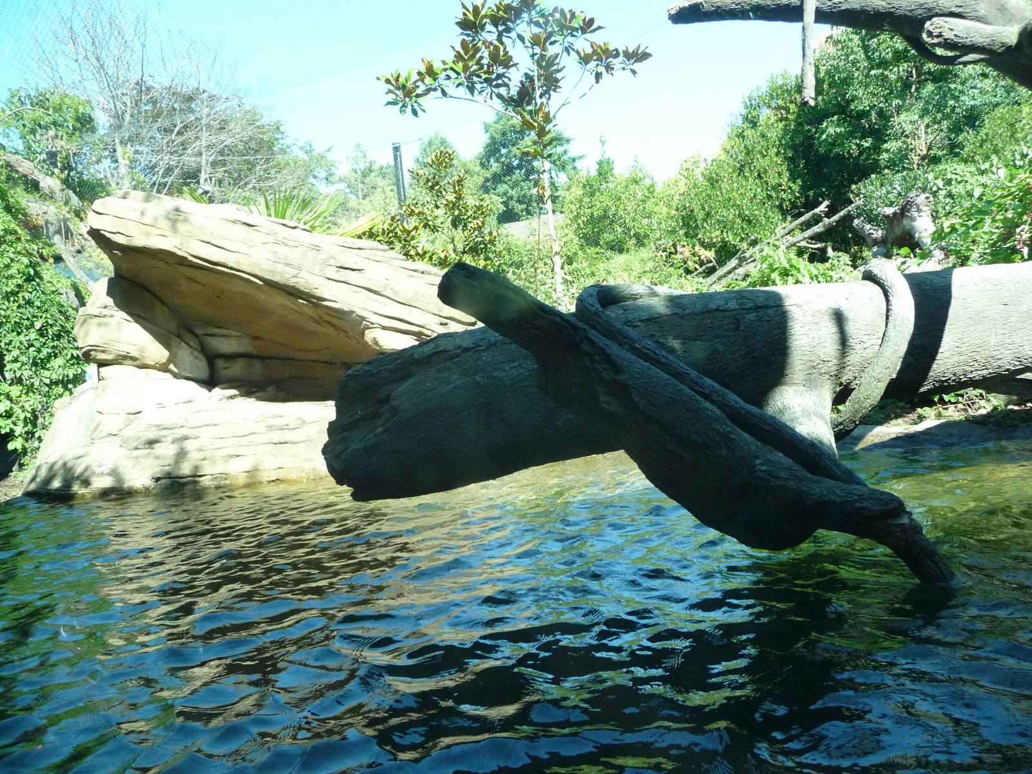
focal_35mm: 28
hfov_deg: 63.4
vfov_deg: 49.7
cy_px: 387
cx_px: 516
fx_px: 835
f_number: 3.3
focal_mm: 4.7
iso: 400
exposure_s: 1/400
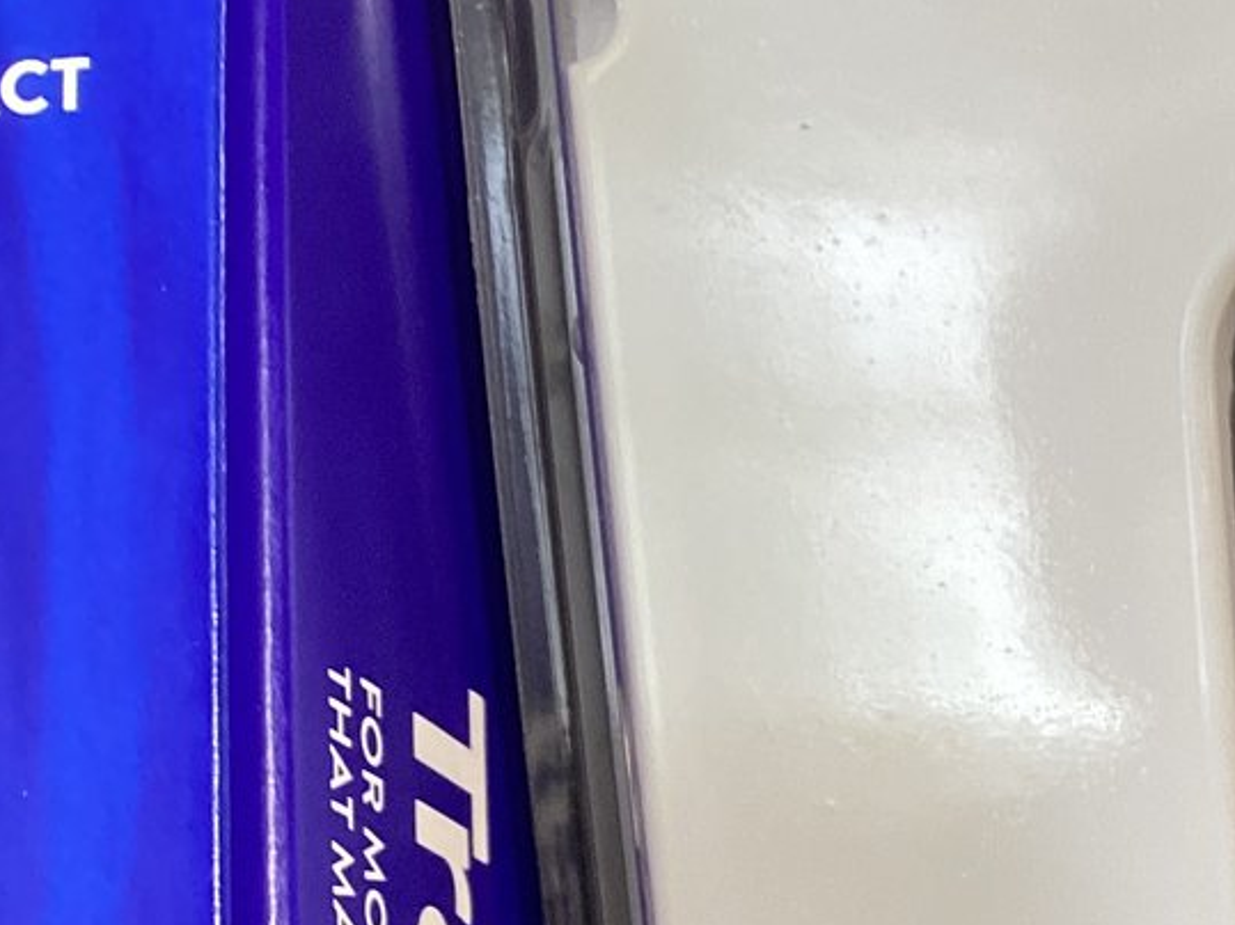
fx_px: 3103
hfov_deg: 20.1
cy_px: 1169
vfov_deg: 16.2
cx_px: 1724
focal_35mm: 87
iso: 80
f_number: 2.4
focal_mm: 3.3
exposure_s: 1/100
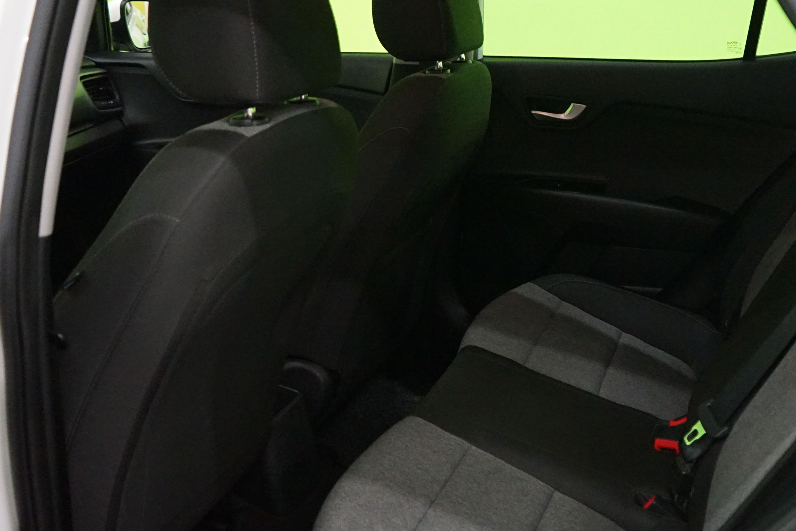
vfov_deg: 31.8
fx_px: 929
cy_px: 304
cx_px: 482
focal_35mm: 42
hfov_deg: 46.1
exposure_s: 1/60
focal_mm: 28
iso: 6400
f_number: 3.5
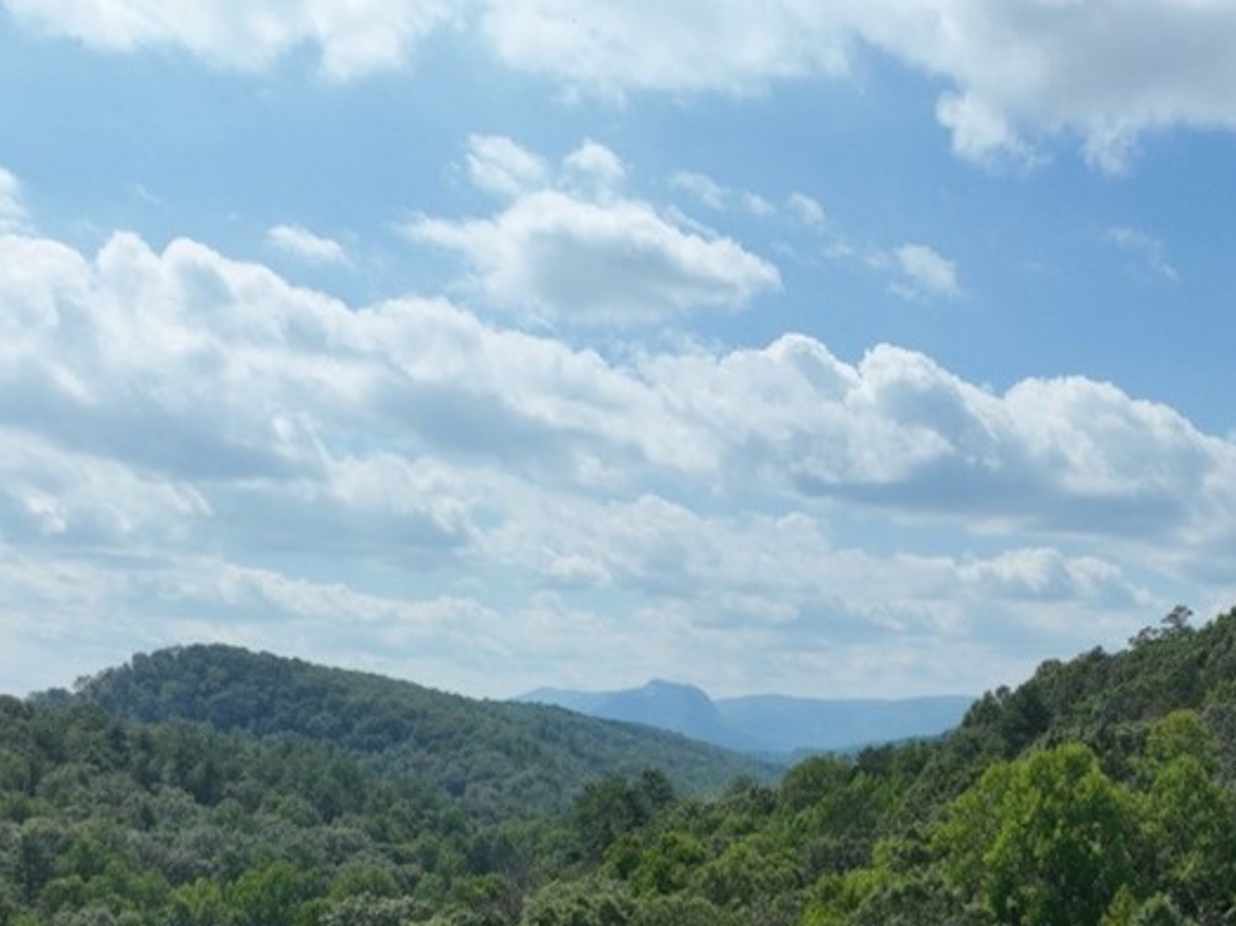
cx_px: 754
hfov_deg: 40.2
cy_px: 863
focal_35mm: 47
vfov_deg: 29.4
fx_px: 1678
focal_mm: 12.29
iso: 180
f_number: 2.8
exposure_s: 1/500
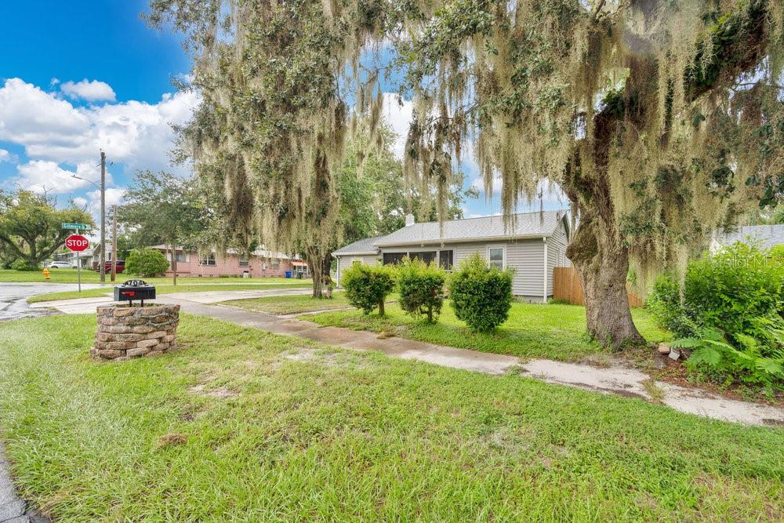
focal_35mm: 14
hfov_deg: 104.2
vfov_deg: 81.2
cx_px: 392
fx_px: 305
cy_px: 262
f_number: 4.5
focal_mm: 14
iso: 100
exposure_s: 1/100
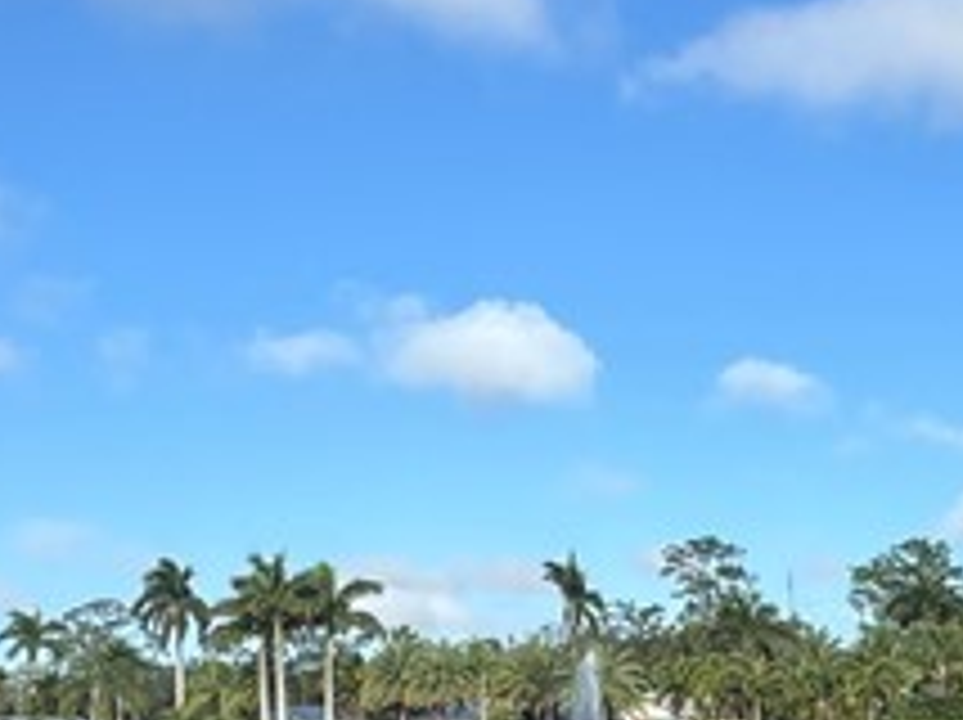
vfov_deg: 21.2
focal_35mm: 67
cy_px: 698
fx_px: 1862
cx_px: 832
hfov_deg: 28.1
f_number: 2.2
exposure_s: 1/1832
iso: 50
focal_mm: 2.22
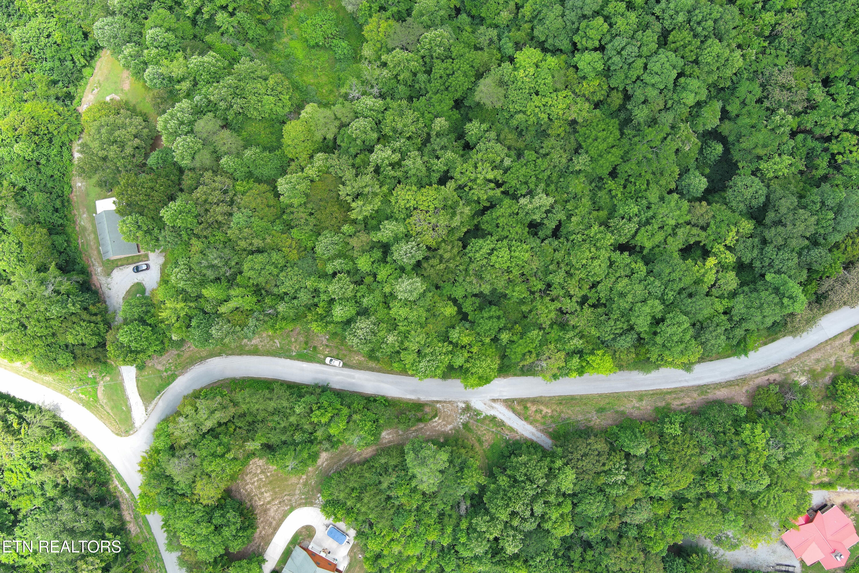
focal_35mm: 29
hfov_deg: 63.7
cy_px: 286
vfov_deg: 45.0
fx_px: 692
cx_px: 430
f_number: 2.8
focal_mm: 10.57
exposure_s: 1/292
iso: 100
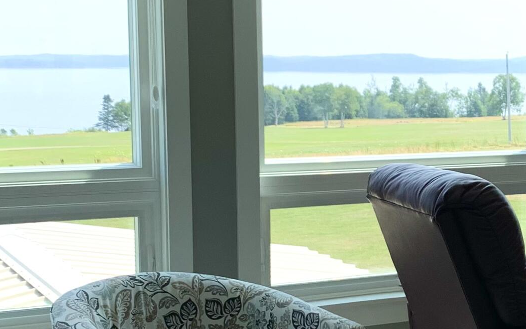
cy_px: 200
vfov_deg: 16.5
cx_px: 463
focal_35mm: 79
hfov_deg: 25.4
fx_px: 1132
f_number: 1.8
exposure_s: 1/849
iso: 25
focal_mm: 4.25
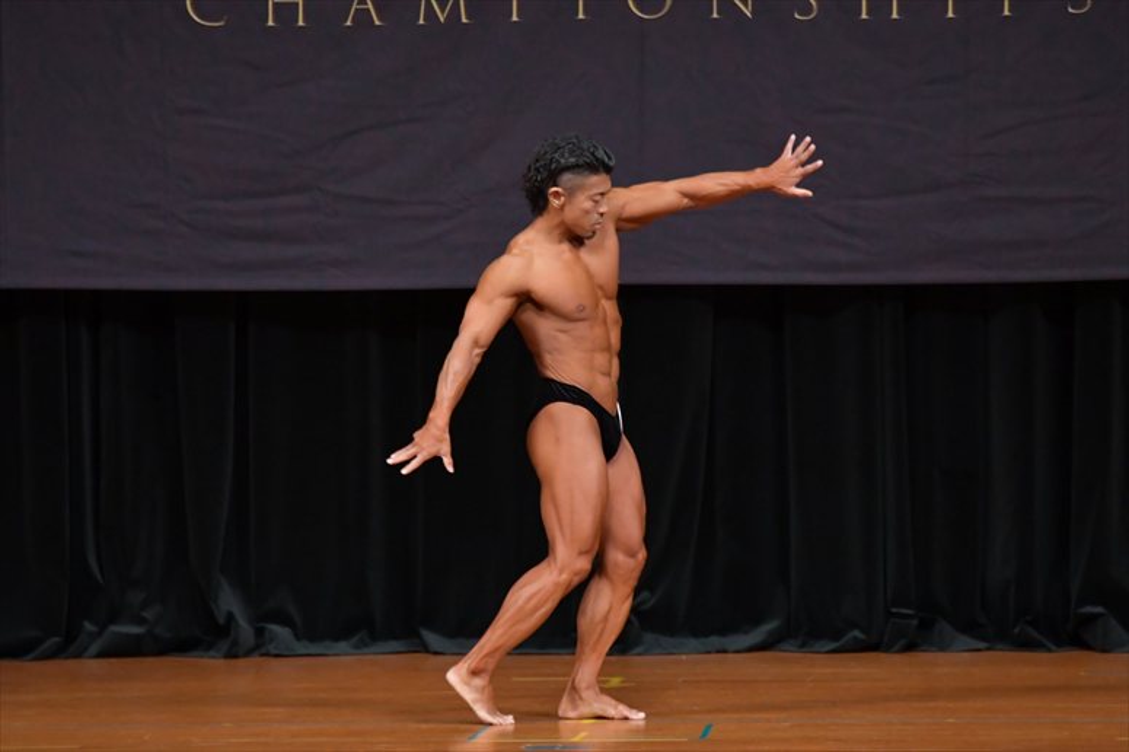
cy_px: 376
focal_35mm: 285
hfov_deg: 7.2
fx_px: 8934
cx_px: 564
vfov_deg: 4.8
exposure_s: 1/400
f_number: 5.6
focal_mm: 190
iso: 4000
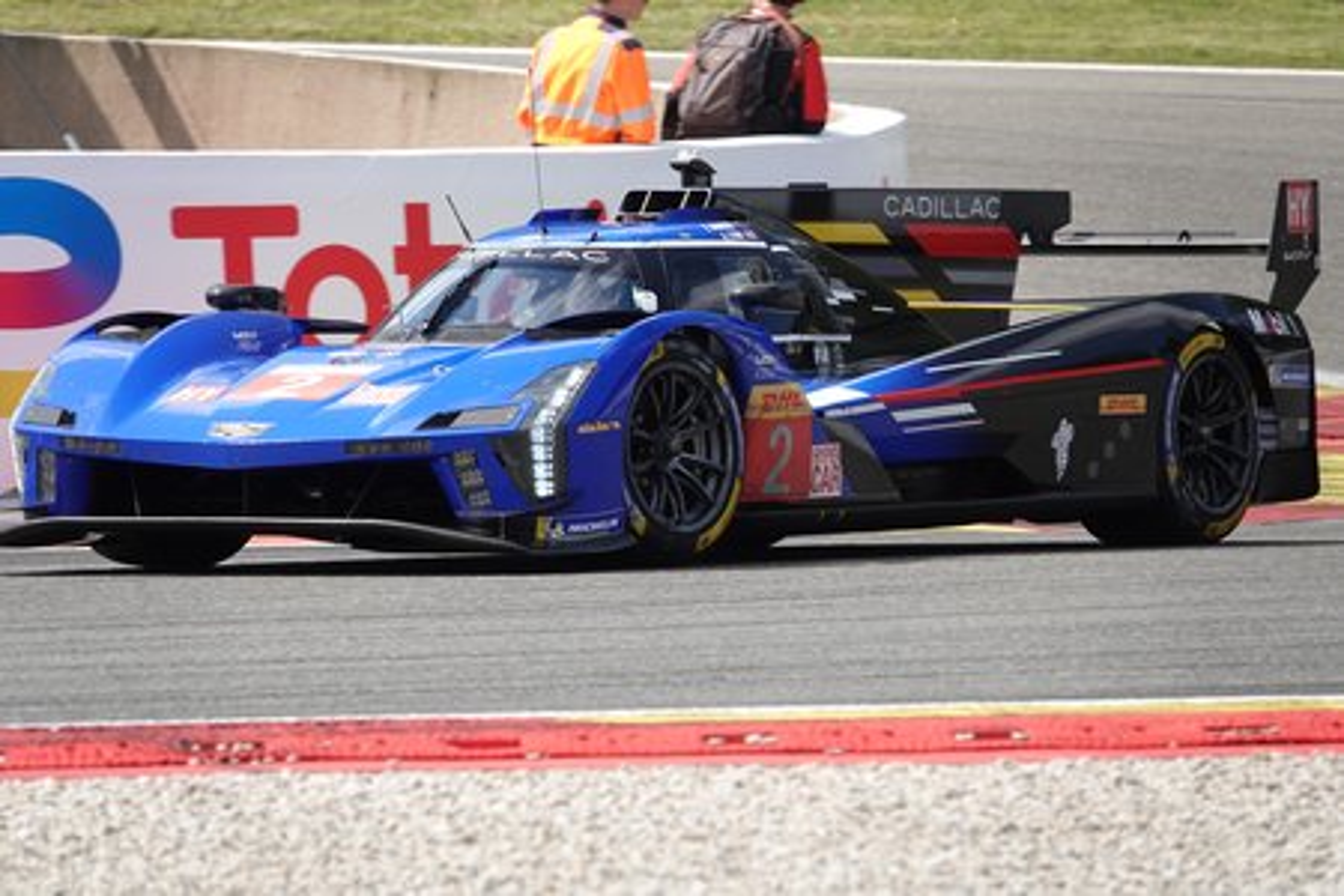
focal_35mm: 351
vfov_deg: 3.9
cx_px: 672
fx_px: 13103
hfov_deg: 5.9
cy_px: 448
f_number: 4
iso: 160
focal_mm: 128.59
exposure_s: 1/800
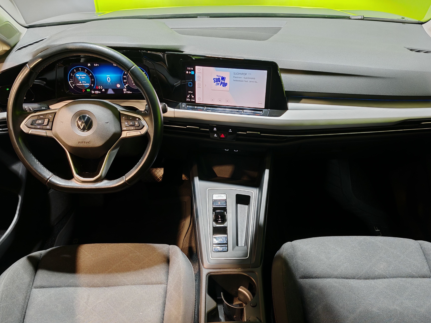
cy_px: 186
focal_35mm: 32
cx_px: 227
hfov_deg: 56.8
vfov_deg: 44.0
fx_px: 398
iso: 125
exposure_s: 1/50
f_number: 1.4
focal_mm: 6.83
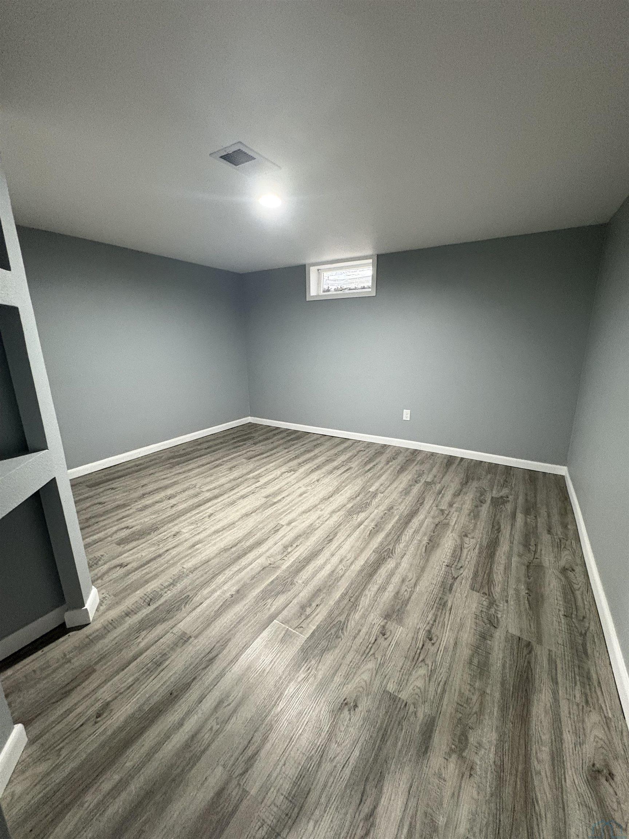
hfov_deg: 85.7
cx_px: 314
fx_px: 339
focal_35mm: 14
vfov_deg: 102.1
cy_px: 420
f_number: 2.2
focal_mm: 2.22
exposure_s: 1/60
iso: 800
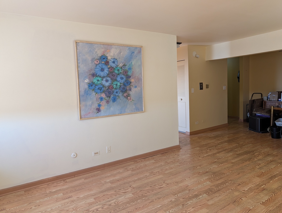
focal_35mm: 24
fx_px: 196
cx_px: 141
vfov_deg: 56.9
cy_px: 106
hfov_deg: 71.5
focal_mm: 6.9
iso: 114
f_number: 1.68
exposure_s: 1/120
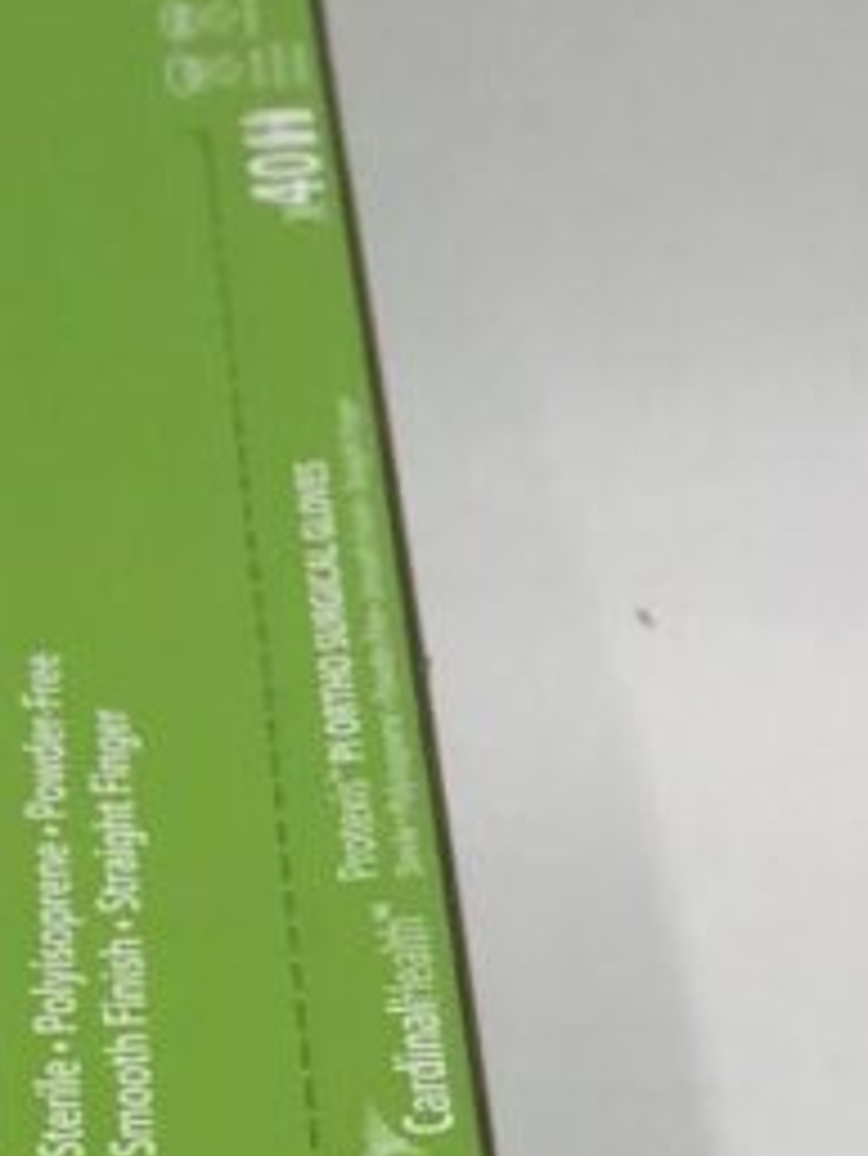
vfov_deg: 12.5
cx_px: -139
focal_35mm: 145
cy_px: 2053
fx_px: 4844
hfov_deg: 10.1
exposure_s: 1/264
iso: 20
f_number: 1.8
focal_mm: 3.99
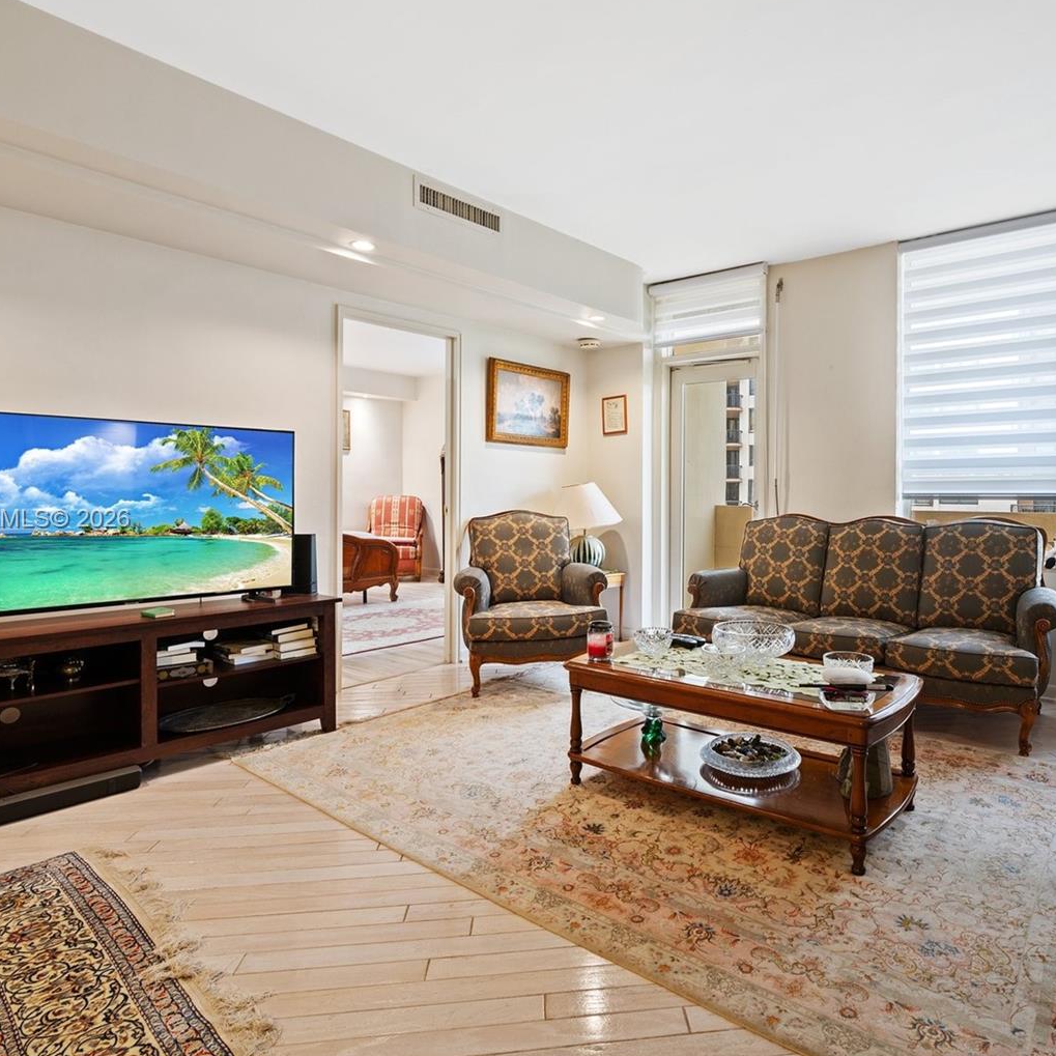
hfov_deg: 74.0
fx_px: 690
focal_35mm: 20
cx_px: 636
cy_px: 521
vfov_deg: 74.8
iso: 200
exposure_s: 1/1.67
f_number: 8
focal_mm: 15
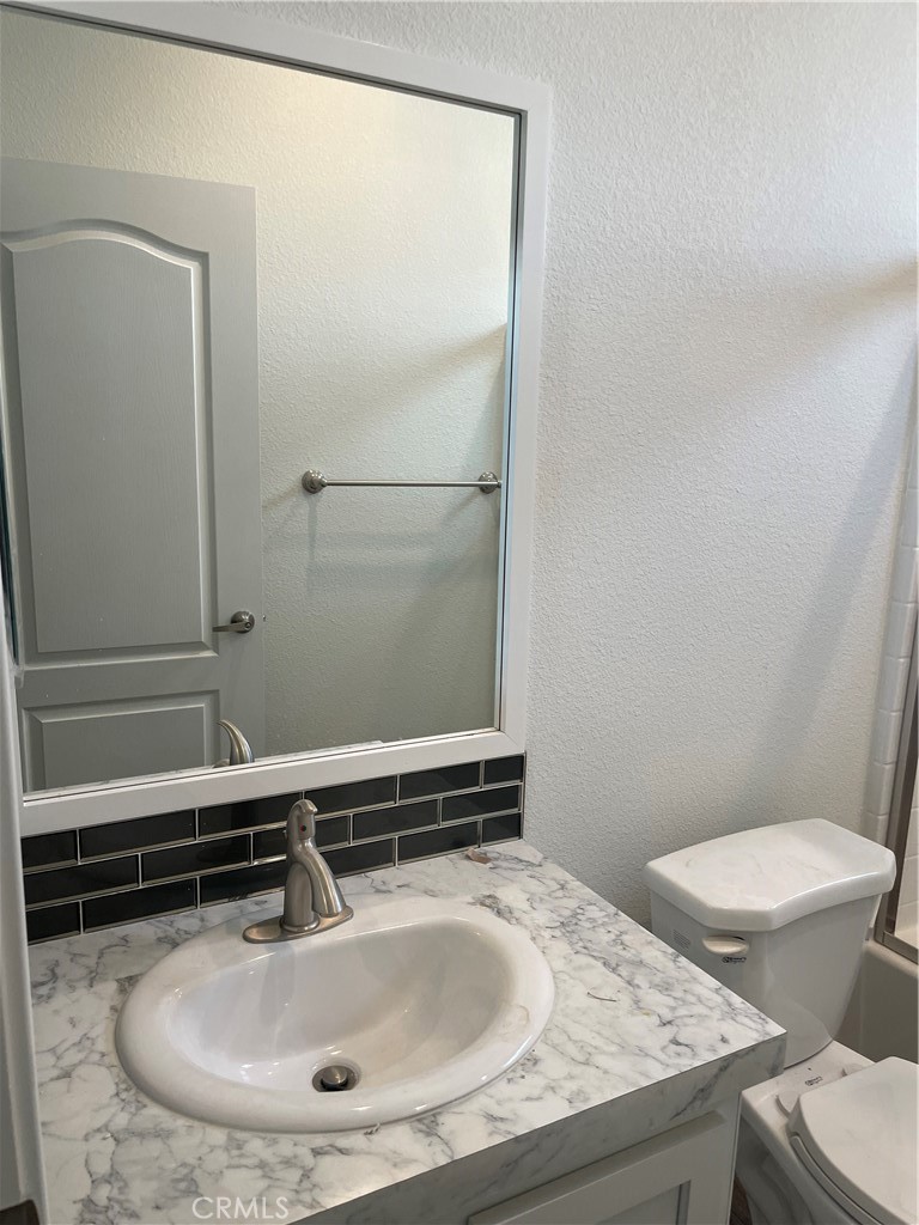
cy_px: 612
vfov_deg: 67.3
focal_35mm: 26
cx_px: 460
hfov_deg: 53.1
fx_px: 920
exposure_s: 1/120
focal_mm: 4.2
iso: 80
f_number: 1.6
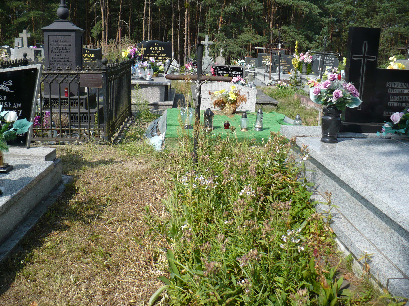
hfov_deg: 50.1
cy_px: 153
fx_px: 437
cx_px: 204
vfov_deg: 38.7
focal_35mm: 37
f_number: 2.8
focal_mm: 6.1
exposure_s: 1/1000
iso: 100
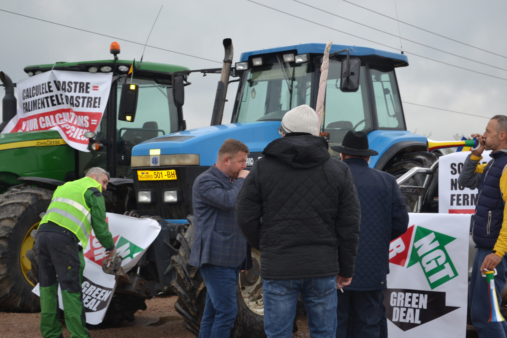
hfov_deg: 29.2
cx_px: 254
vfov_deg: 19.7
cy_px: 169
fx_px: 972
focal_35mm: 69
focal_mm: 46
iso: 100
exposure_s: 1/125
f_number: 5.3
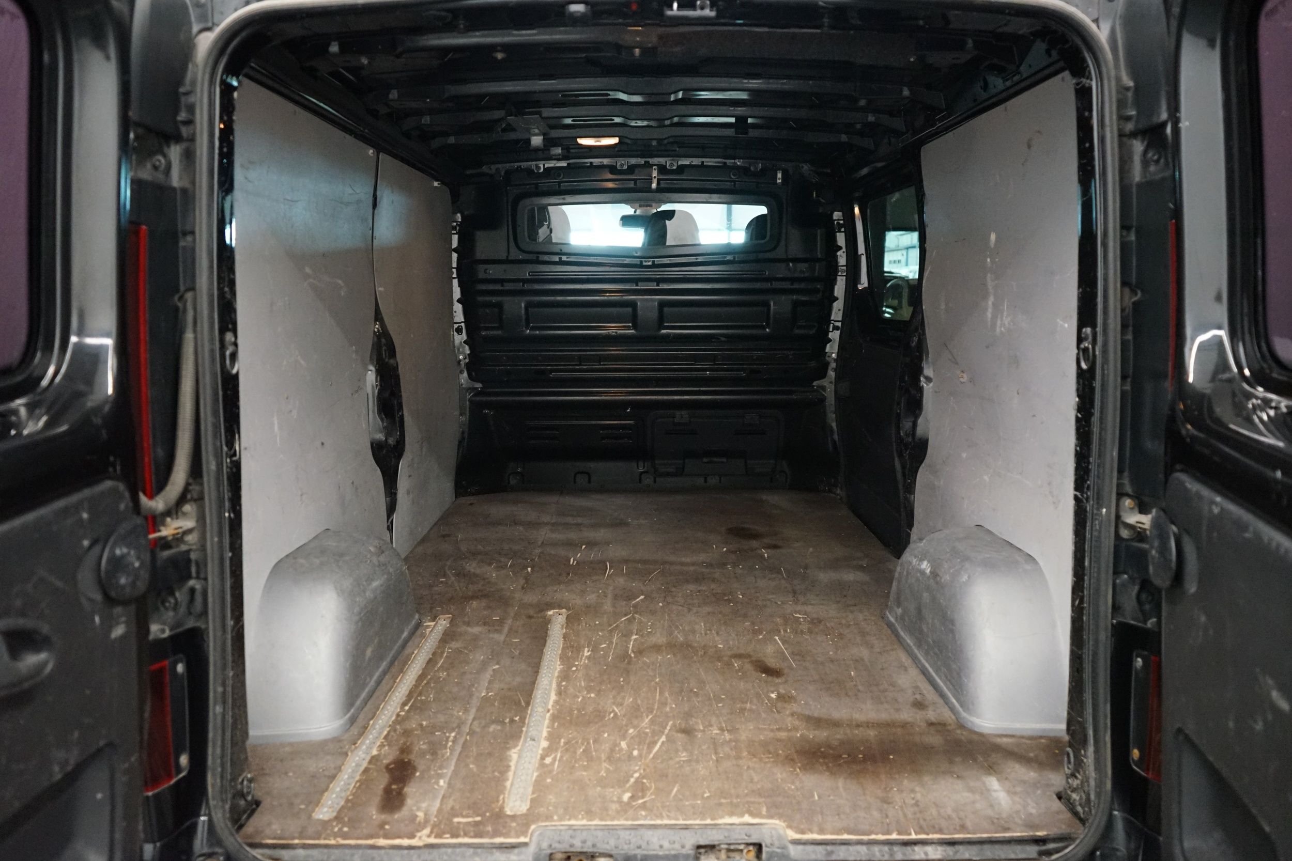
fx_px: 1005
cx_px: 646
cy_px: 430
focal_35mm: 28
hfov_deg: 65.5
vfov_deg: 46.4
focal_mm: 28
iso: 5000
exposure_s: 1/160
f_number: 3.5
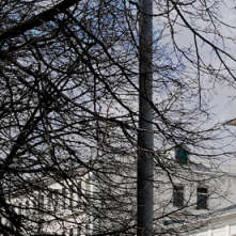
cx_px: 581
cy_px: 351
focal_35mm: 208
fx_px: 1604
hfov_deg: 7.8
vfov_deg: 8.2
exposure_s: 1/160
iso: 100
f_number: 11
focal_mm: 45
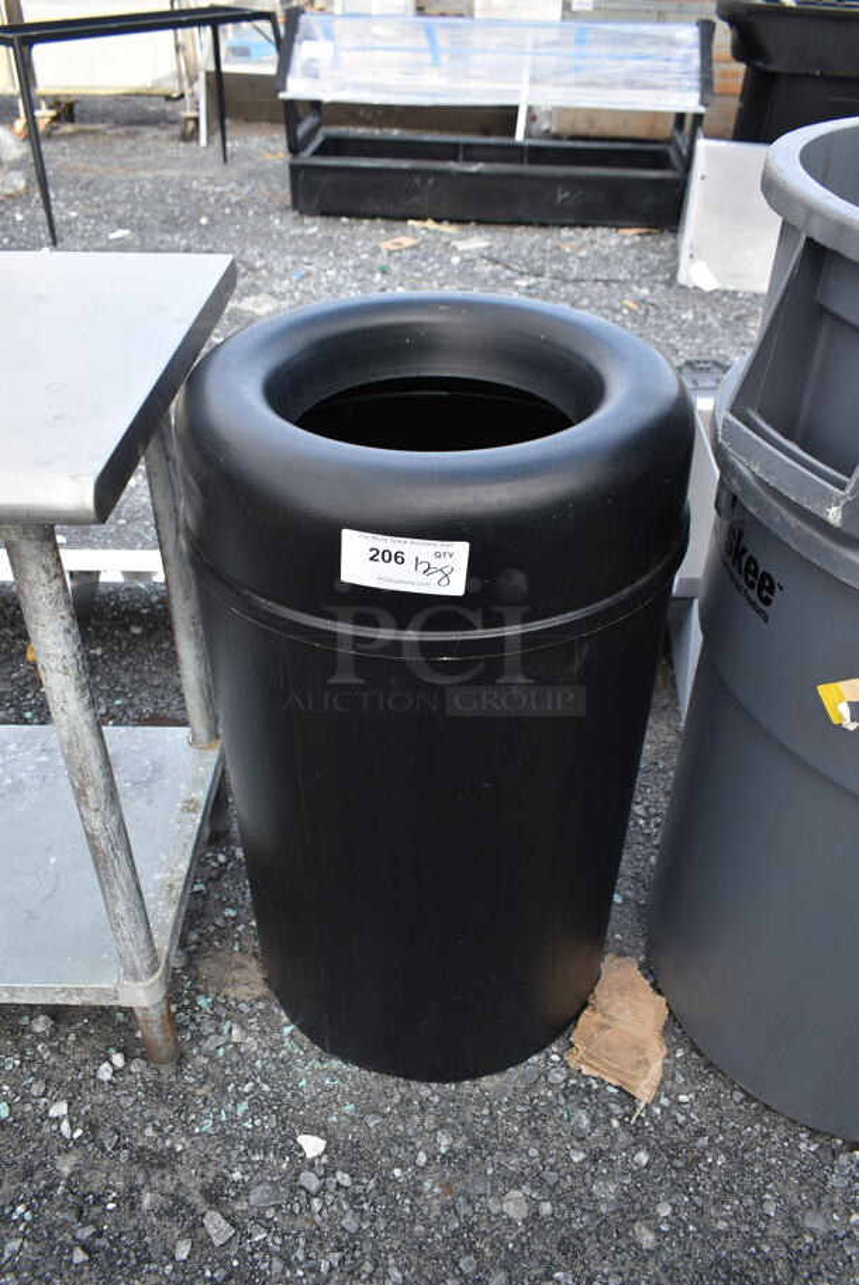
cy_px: 642
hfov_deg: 48.0
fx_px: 965
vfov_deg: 67.3
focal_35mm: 27
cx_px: 430
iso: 100
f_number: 5
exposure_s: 1/100
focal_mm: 18
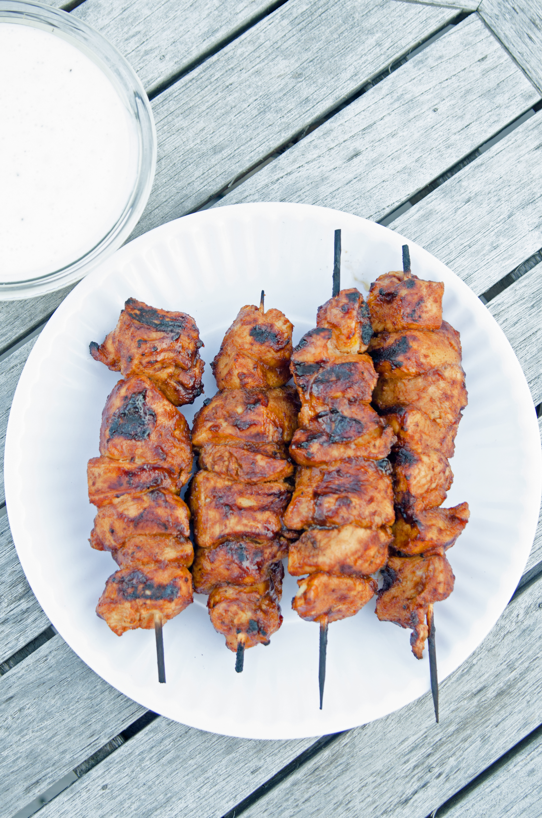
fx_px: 1497
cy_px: 409
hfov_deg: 20.5
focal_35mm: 66
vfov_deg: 30.6
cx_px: 271
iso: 400
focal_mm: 44
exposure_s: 1/80
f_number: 4.5
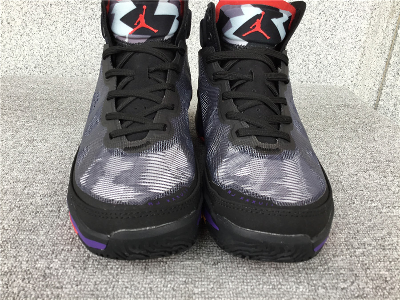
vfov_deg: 45.4
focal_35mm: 31
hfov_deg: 58.4
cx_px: 200
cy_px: 150
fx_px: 358
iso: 40
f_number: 2.4
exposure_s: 1/100
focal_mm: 3.3
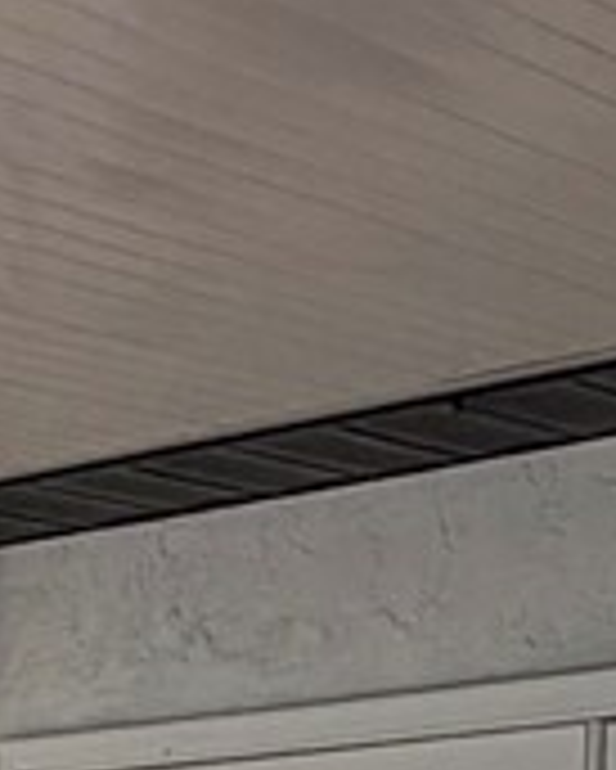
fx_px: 2914
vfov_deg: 13.4
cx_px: -800
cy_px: 1418
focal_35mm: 128
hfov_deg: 10.6
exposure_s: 1/121
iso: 80
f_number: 2.2
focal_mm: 2.22
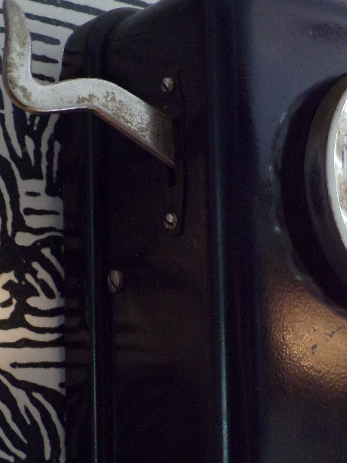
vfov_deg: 24.9
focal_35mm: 78
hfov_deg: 18.7
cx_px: 288
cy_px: 305
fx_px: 1042
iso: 501
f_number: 3.4
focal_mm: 7.6
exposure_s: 1/17
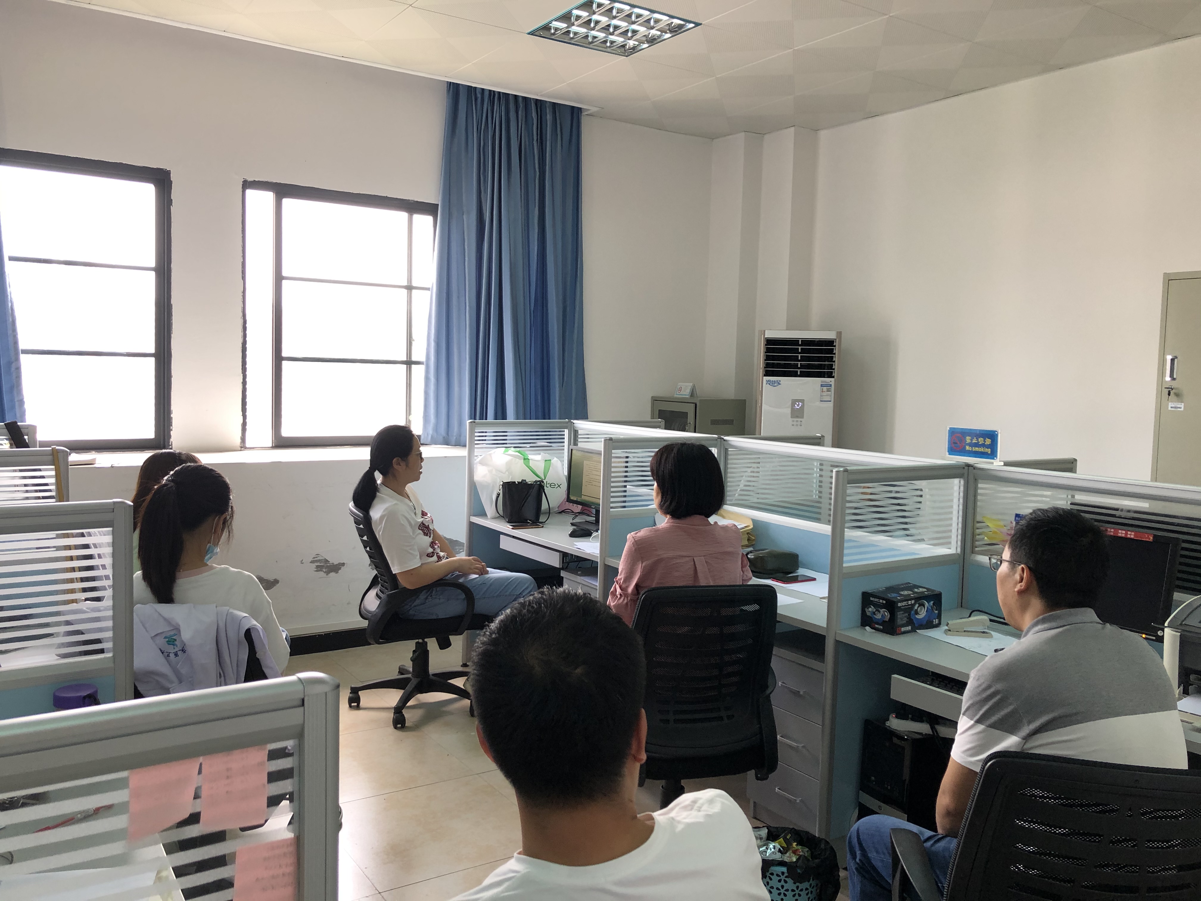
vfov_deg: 49.7
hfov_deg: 63.4
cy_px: 450
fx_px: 971
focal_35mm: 28
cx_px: 600
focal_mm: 3.99
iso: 32
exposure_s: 1/50
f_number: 1.8
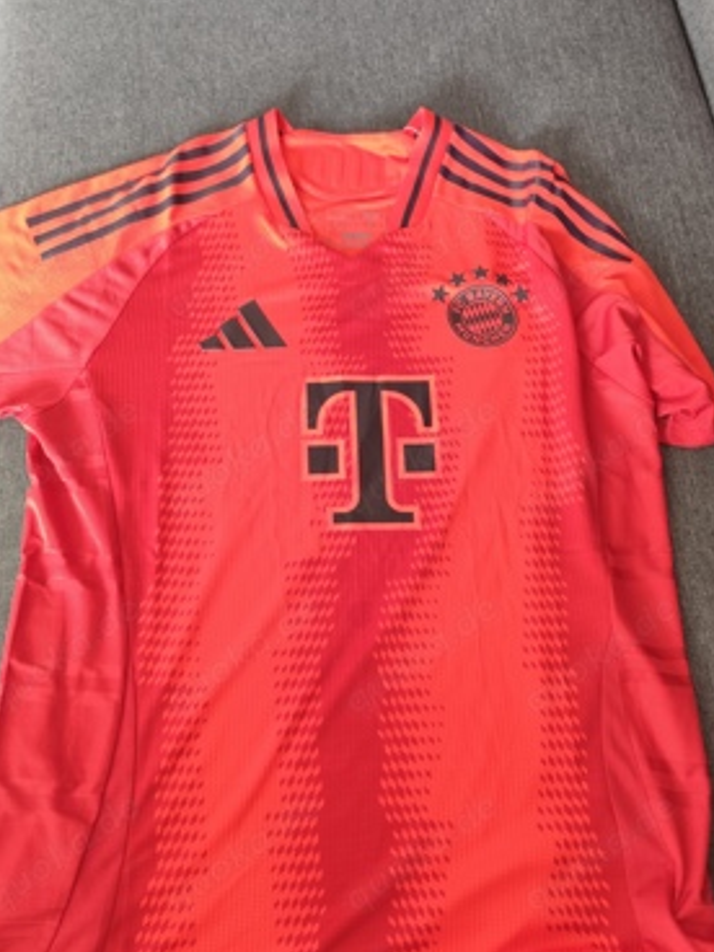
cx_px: 336
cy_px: 497
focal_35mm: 25
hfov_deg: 54.8
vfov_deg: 69.4
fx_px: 688
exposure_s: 1/33.3
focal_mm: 6.19
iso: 1250
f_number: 1.65
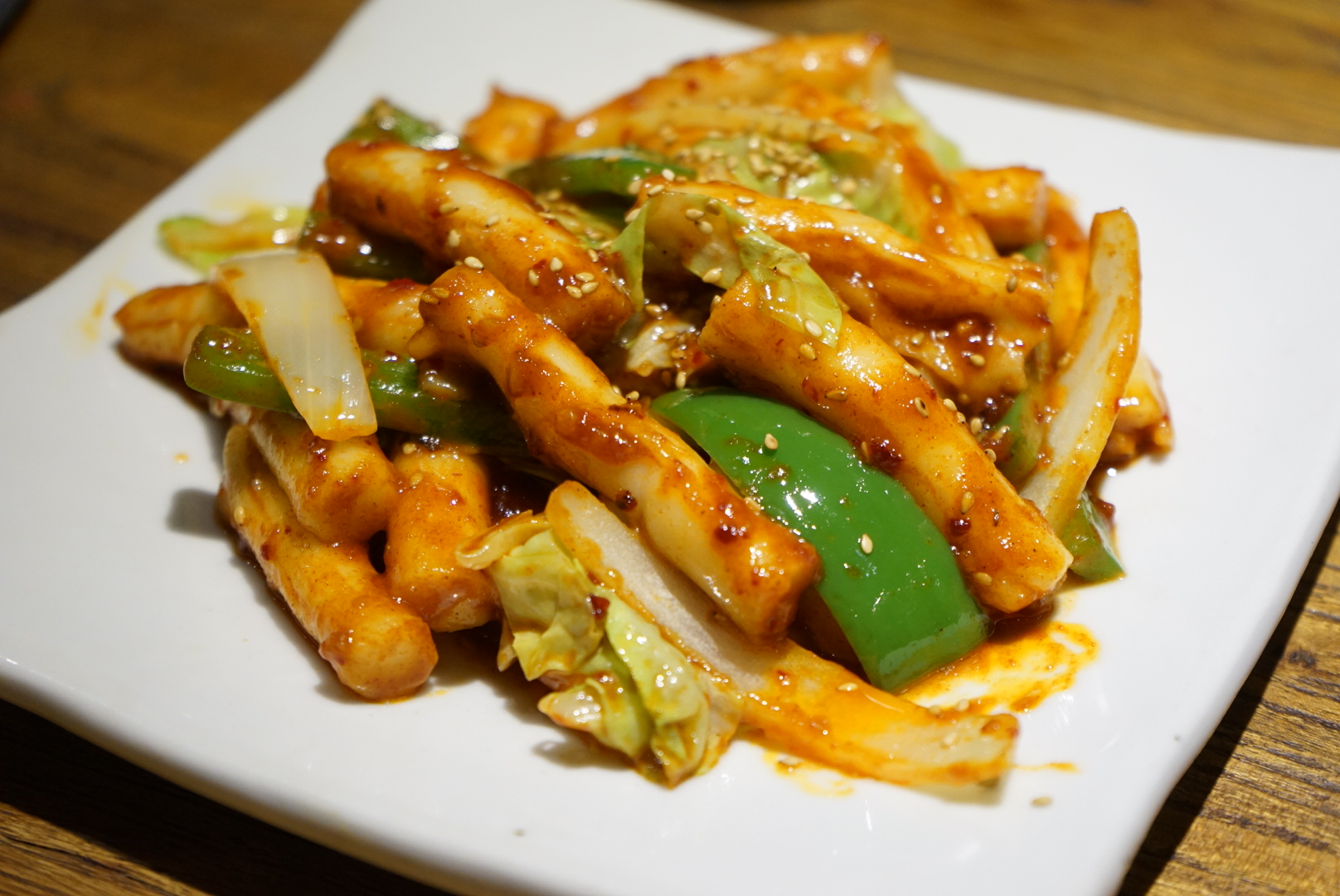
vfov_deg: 21.3
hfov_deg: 31.4
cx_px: 670
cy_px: 448
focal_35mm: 64
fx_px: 2384
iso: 2000
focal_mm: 64
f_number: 5.6
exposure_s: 1/80
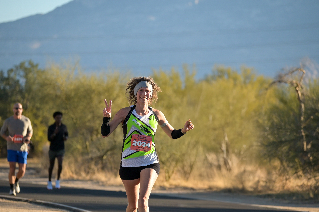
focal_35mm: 276
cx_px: 168
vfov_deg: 5.0
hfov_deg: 7.5
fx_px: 2444
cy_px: 124
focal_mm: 200
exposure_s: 1/640
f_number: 5.3
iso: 250
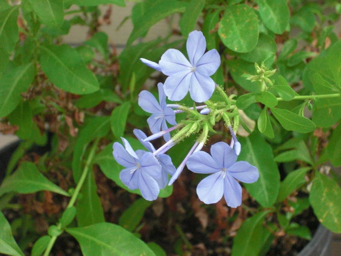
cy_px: 128
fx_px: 1064
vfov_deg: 13.7
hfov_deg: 18.2
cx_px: 170
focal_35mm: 108
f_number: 5.3
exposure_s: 1/160
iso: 400
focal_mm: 18.9
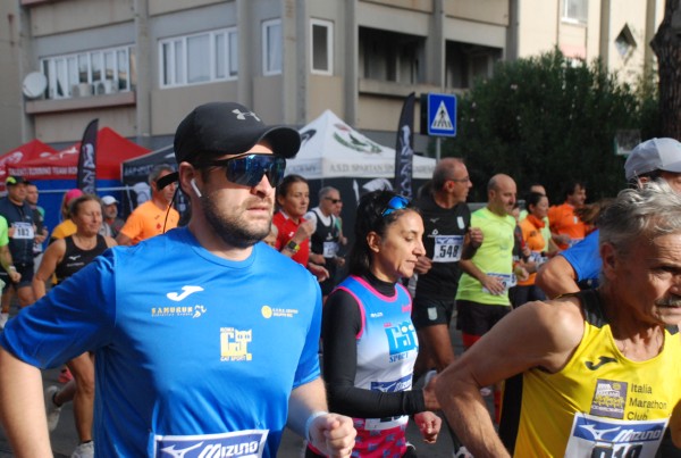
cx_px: 340
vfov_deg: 23.9
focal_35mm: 57
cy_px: 229
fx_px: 1081
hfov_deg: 35.0
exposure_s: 1/1250
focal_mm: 38
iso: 1000
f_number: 5
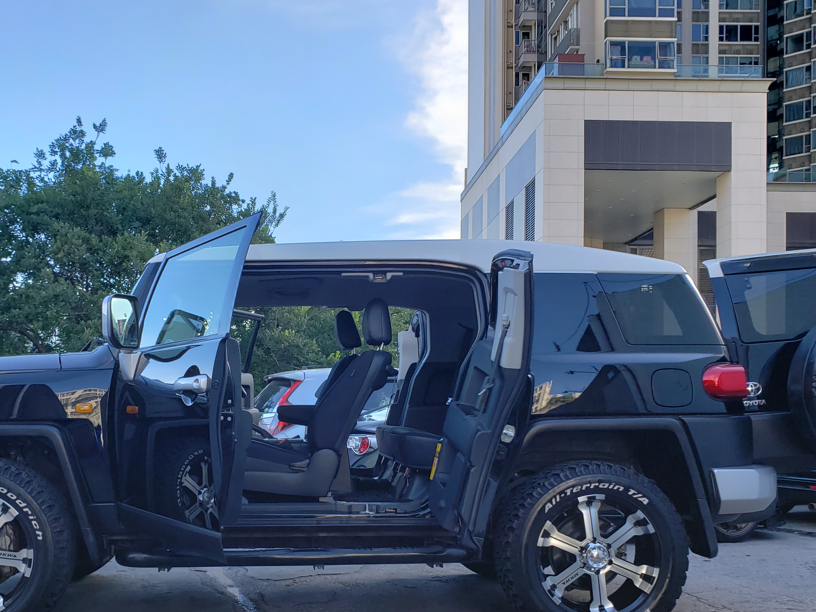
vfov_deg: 40.4
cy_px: 390
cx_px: 307
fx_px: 825
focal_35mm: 35
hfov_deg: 52.1
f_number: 2.4
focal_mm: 4.3
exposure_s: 1/514
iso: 50
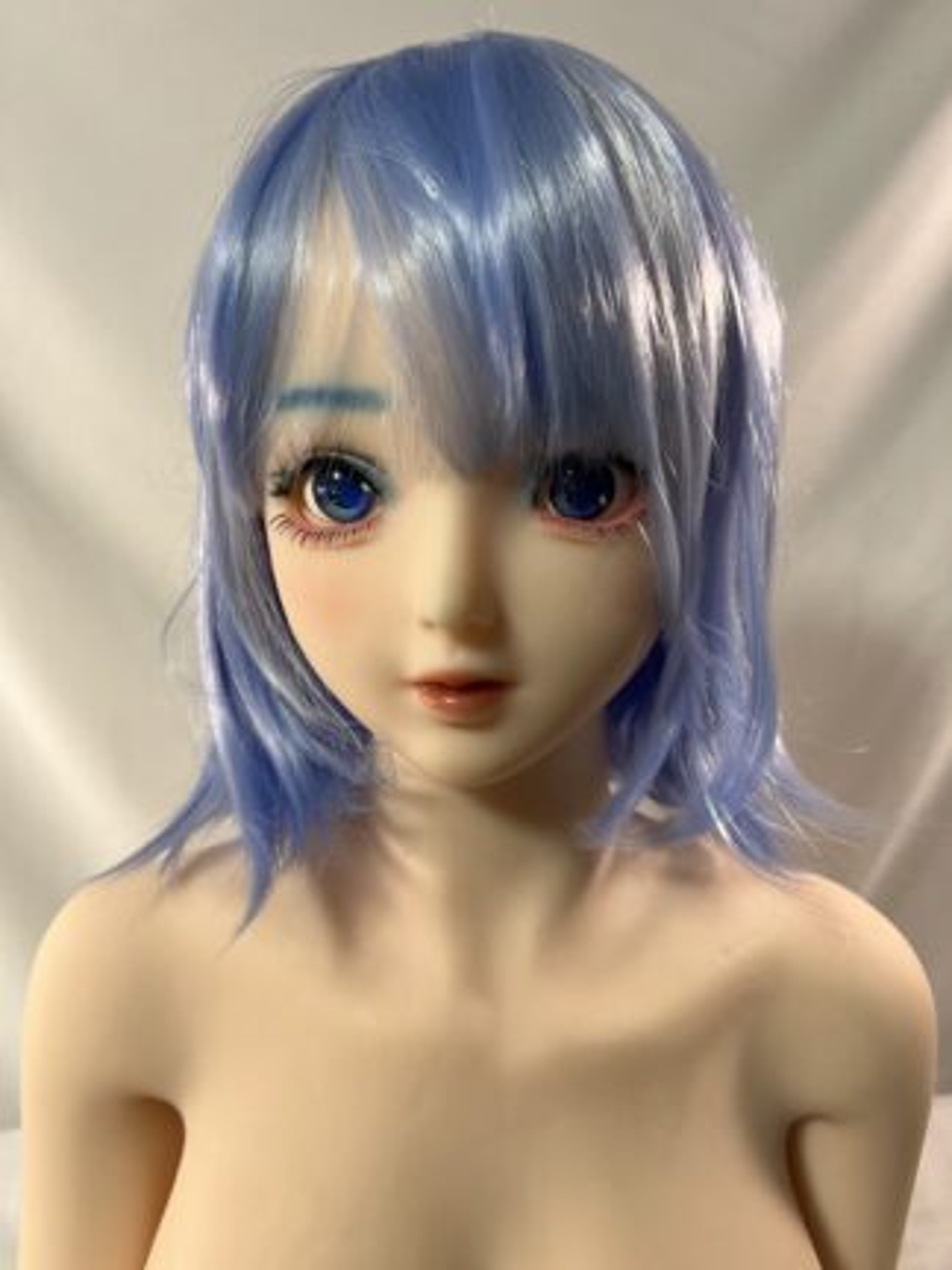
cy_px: 635
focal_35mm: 26
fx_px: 953
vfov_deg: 67.3
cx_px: 476
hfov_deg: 53.1
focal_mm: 5.7
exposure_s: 1/113
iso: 125
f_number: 1.5
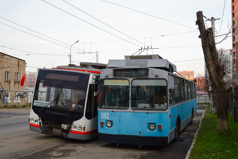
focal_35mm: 37
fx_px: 245
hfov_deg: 51.8
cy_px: 86
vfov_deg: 35.9
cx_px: 131
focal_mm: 22
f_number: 5
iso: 200
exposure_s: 1/80
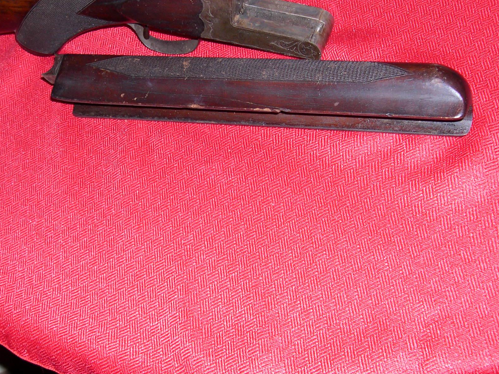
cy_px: 146
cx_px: 202
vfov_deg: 26.5
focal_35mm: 55
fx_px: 793
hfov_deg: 34.8
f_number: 2.8
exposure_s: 1/60
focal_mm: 8
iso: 100
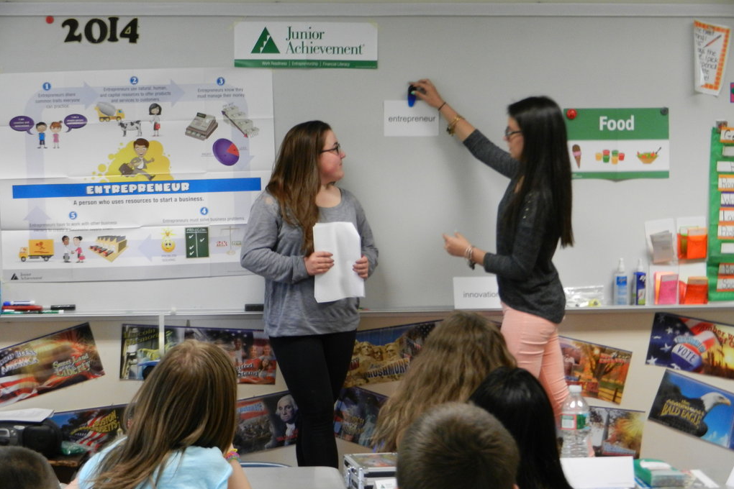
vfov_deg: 14.4
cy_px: 247
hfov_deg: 21.5
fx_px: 1937
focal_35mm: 95
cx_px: 368
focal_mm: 16.3
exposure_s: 1/20
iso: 400
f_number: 4.9
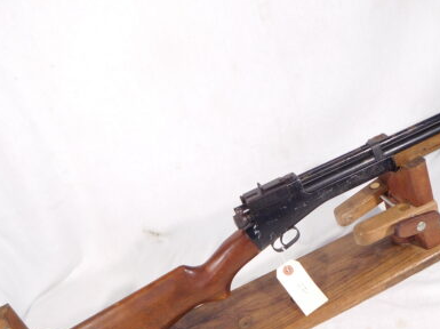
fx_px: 495
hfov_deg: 47.0
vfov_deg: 36.7
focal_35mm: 39
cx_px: 301
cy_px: 191
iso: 180
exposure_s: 1/30
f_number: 3.4
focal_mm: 4.5
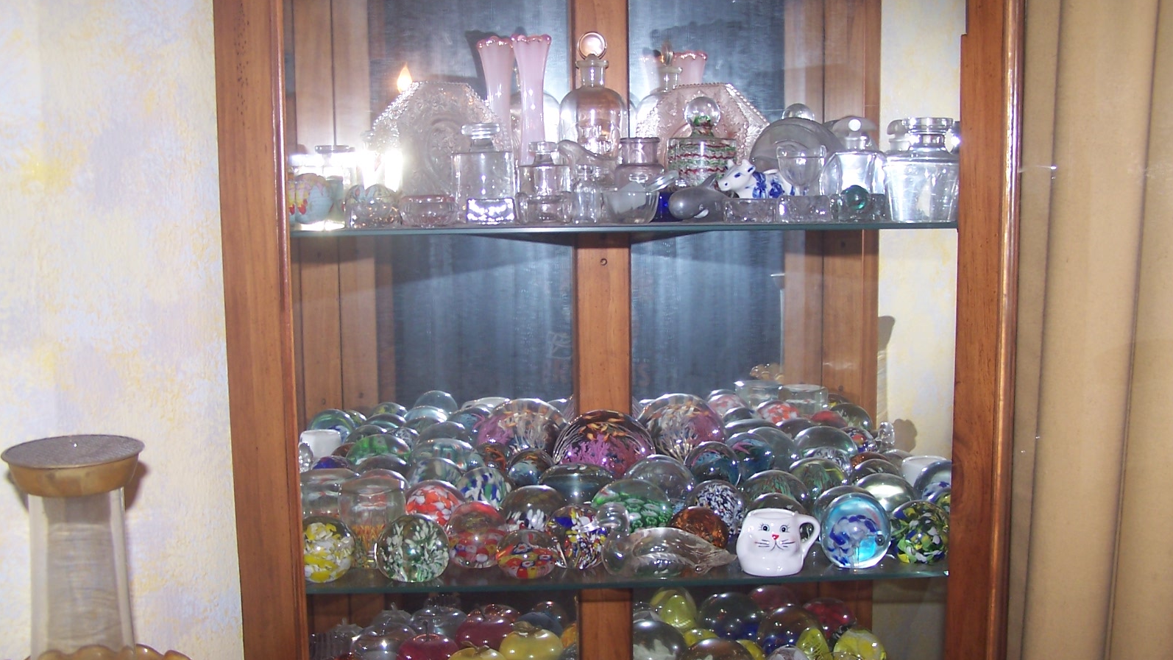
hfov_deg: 47.4
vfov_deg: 27.7
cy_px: 377
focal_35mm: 43
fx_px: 1338
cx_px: 582
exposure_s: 1/60
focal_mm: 6.3
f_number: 2.8
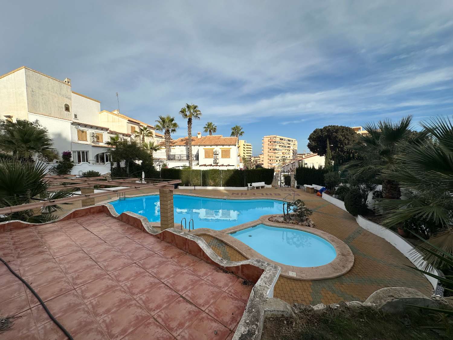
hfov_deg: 102.1
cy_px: 170
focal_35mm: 14
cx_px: 226
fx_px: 183
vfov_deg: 85.7
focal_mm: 2.22
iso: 40
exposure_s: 1/2564
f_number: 2.2
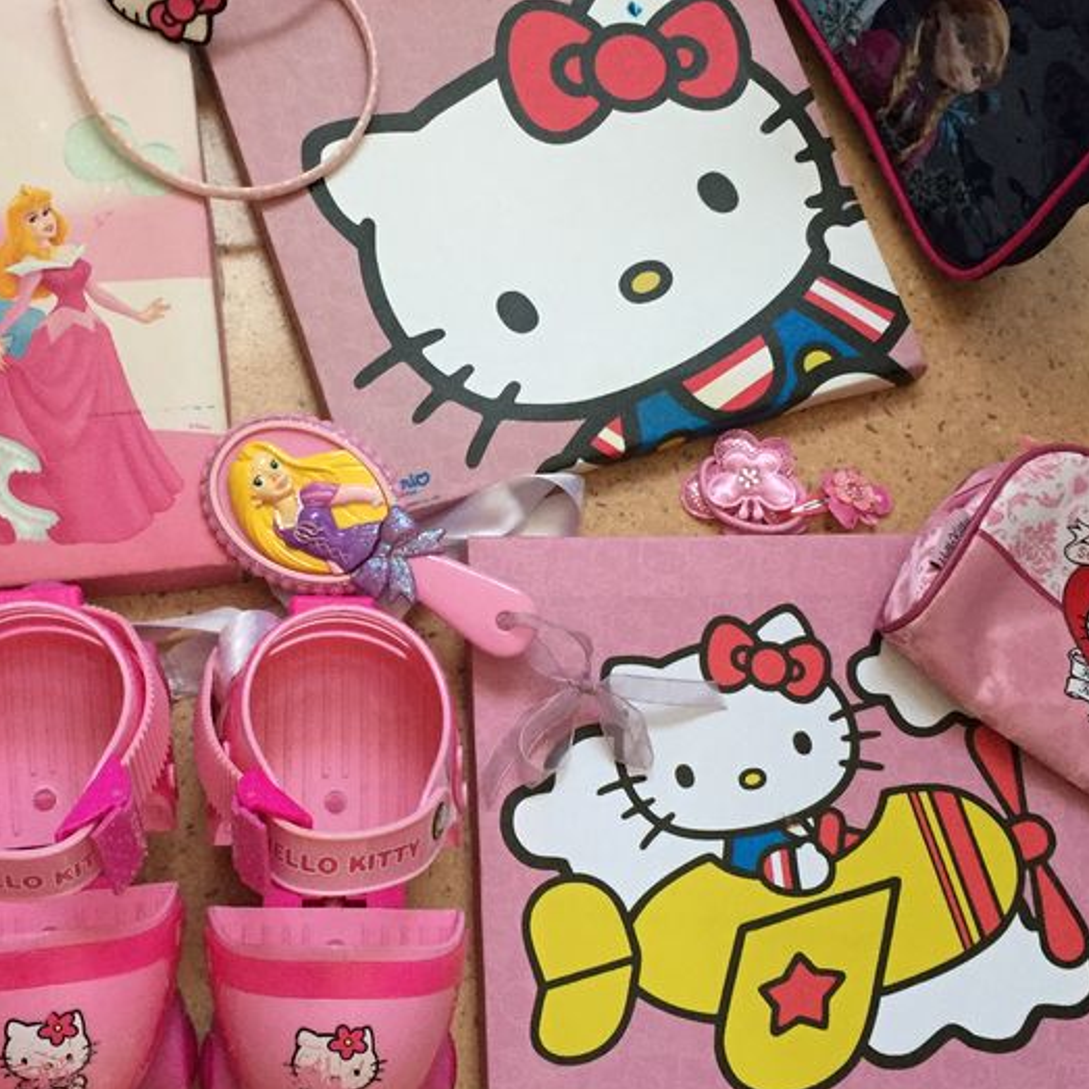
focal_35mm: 49
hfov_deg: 34.5
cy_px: 543
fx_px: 1744
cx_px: 406
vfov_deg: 34.7
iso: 250
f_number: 2.2
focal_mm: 4.15
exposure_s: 1/33
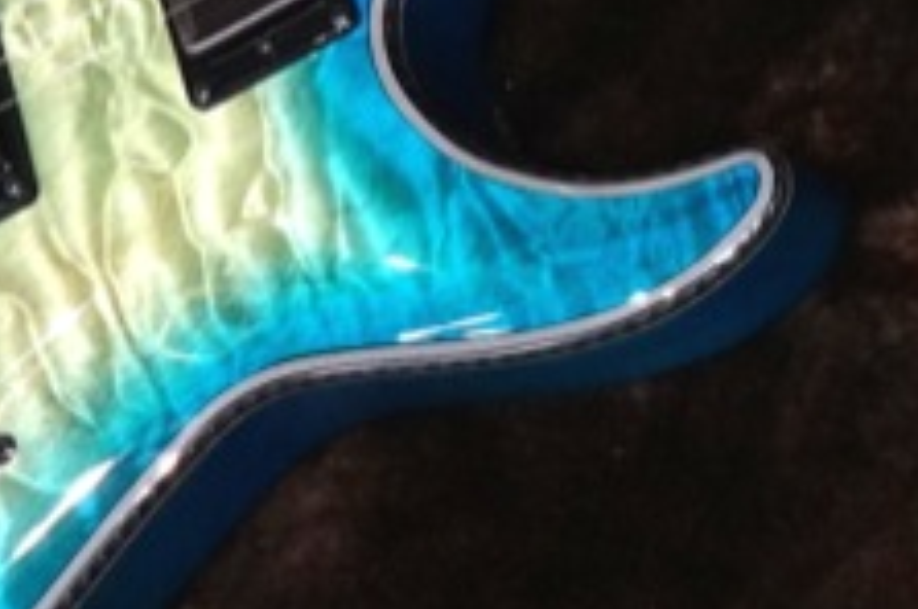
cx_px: 1235
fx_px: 5144
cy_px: -251
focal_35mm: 202
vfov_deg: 6.7
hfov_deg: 10.0
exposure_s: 1/50
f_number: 7.1
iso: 3200
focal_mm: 45
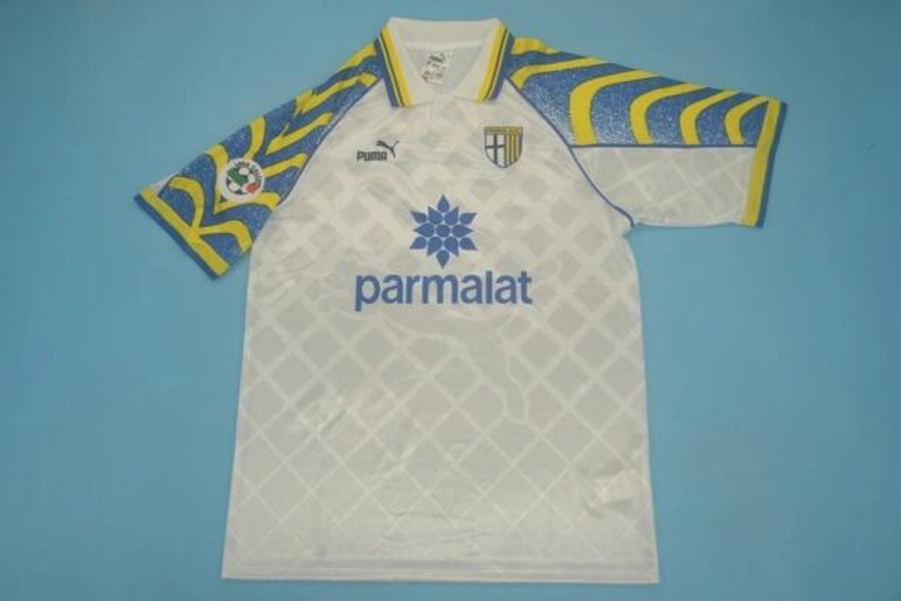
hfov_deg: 57.2
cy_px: 300
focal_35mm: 33
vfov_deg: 40.0
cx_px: 450
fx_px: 826
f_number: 4
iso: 200
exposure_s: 1/200
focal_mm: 22
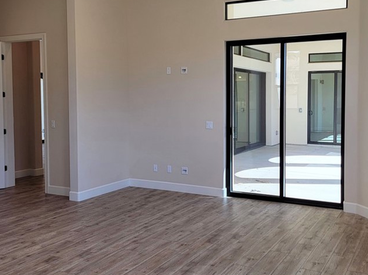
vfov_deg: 36.6
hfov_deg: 47.8
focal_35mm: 39
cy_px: 111
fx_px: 414
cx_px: 213
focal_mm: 6.7
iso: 16
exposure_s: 1/129
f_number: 1.8
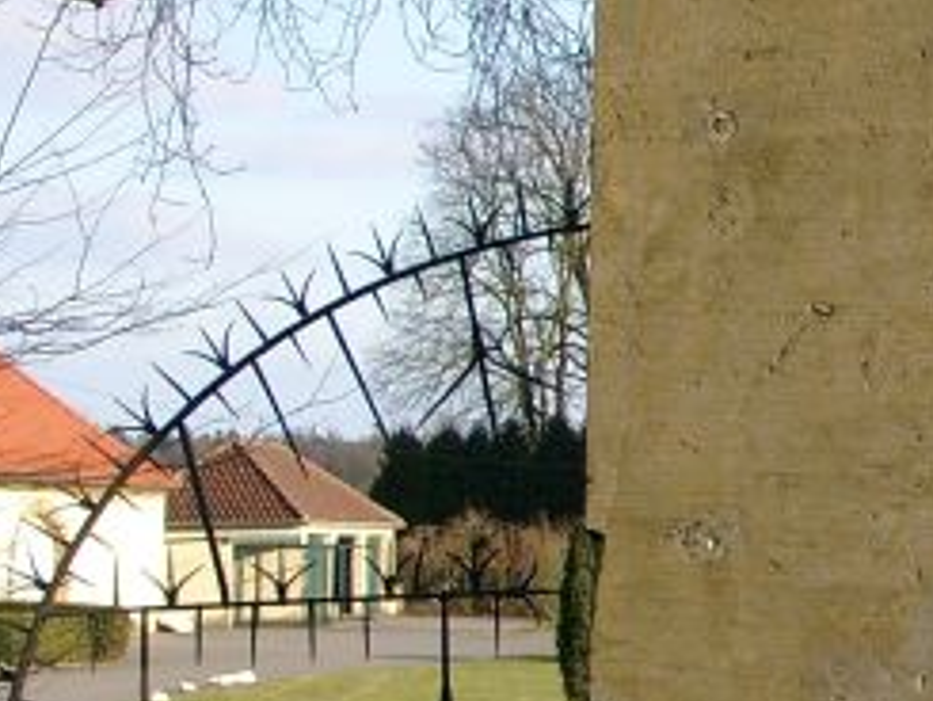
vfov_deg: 10.8
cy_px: 225
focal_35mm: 137
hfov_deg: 13.5
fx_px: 3694
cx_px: 1439
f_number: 4
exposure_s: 1/302
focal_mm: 8.82
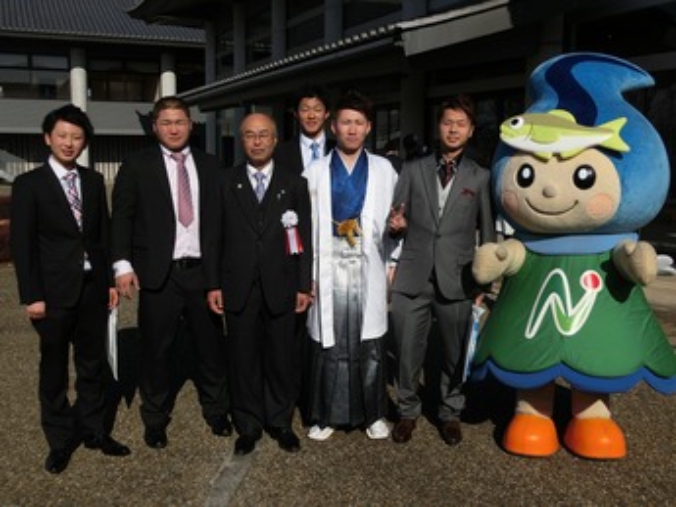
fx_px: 762
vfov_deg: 36.8
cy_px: 254
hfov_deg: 47.8
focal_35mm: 39
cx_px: 338
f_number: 4.1
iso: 80
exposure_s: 1/1600
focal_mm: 6.9
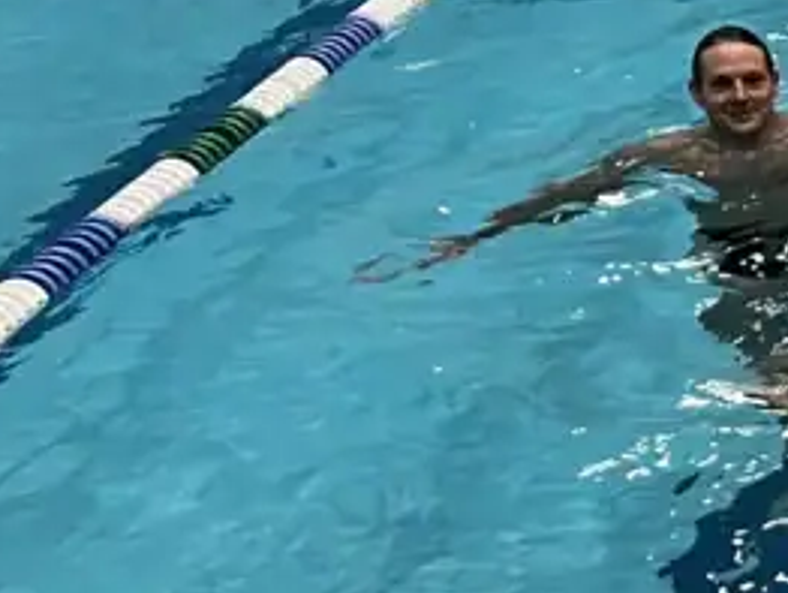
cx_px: 1753
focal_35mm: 130
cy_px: 66
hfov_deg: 12.6
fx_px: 2962
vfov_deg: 11.4
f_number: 1.5
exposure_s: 1/60
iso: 160
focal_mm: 5.7
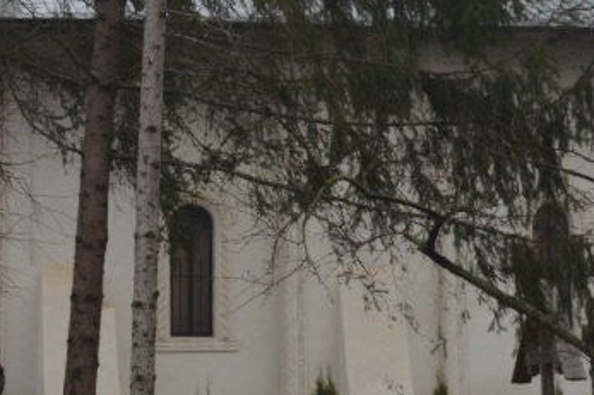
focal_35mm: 135
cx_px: 322
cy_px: -87
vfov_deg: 10.0
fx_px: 2226
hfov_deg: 15.2
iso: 400
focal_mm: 26
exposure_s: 1/125
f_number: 5.6
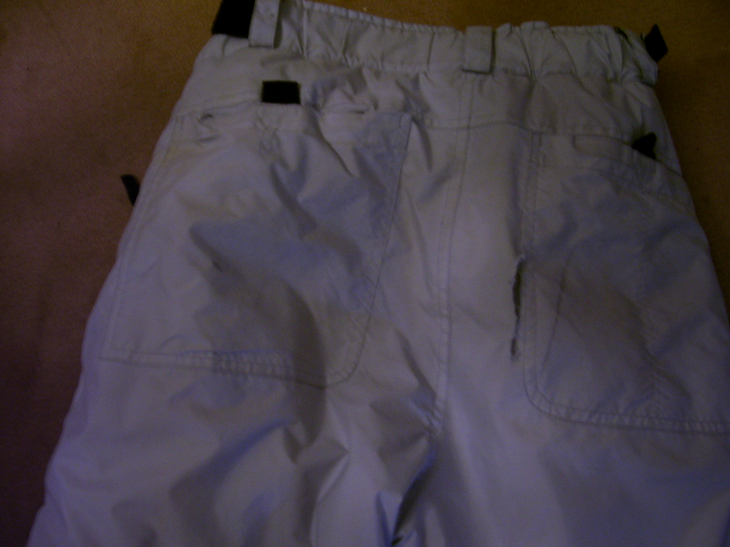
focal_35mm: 34
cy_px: 274
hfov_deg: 54.0
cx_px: 365
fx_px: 717
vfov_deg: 41.8
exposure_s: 1/8
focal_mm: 5.6
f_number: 2.7
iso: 160
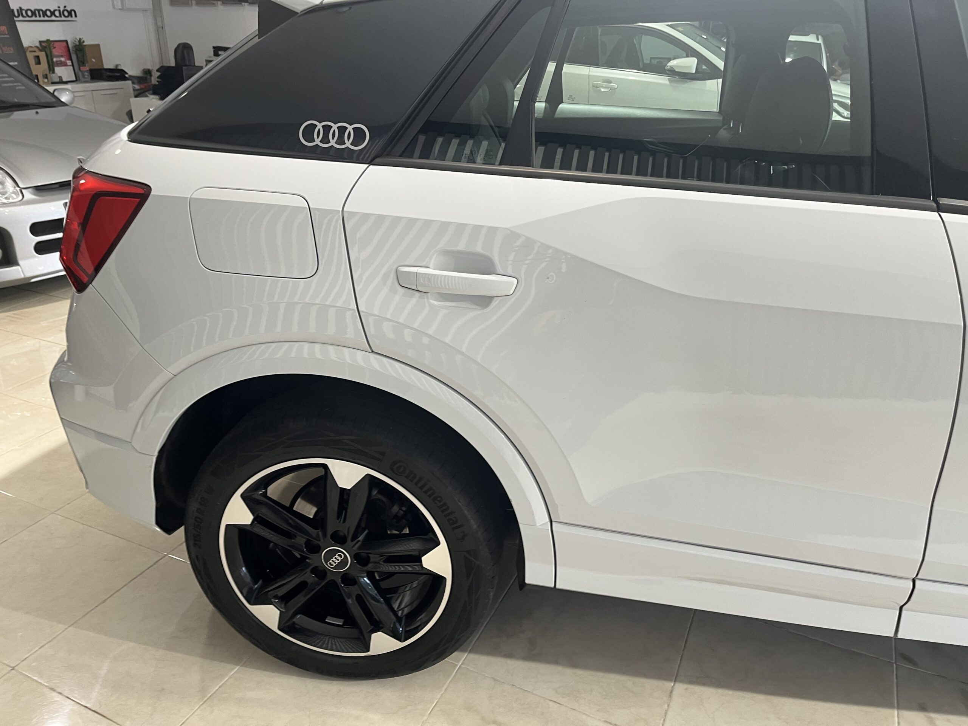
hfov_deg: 67.3
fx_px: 727
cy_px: 363
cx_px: 484
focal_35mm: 26
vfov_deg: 53.1
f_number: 1.6
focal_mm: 5.1
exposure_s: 1/50
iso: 80
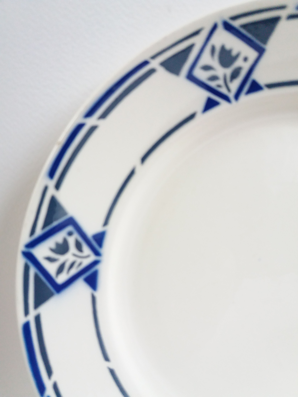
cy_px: 198
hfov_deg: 49.7
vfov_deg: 63.4
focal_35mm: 28
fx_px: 321
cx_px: 149
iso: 200
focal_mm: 3.7
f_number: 1.9
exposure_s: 1/142
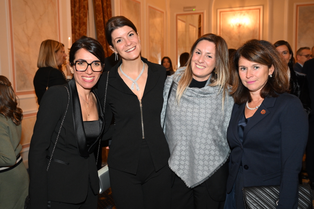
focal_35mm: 38
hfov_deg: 50.7
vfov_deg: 35.0
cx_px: 157
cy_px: 104
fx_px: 331
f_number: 5
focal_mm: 38
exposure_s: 1/80
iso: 1600
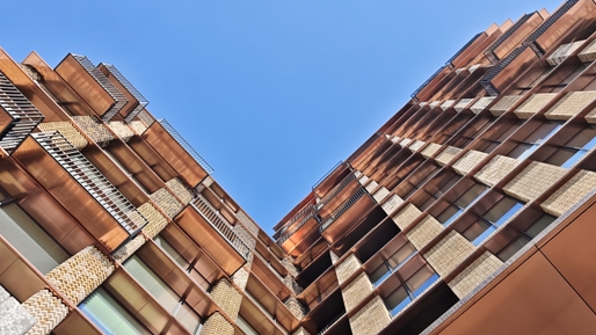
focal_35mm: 39
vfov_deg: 30.0
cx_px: 291
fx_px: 616
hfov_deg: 51.6
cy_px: 248
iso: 50
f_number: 1.62
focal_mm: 6.55
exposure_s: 1/2723
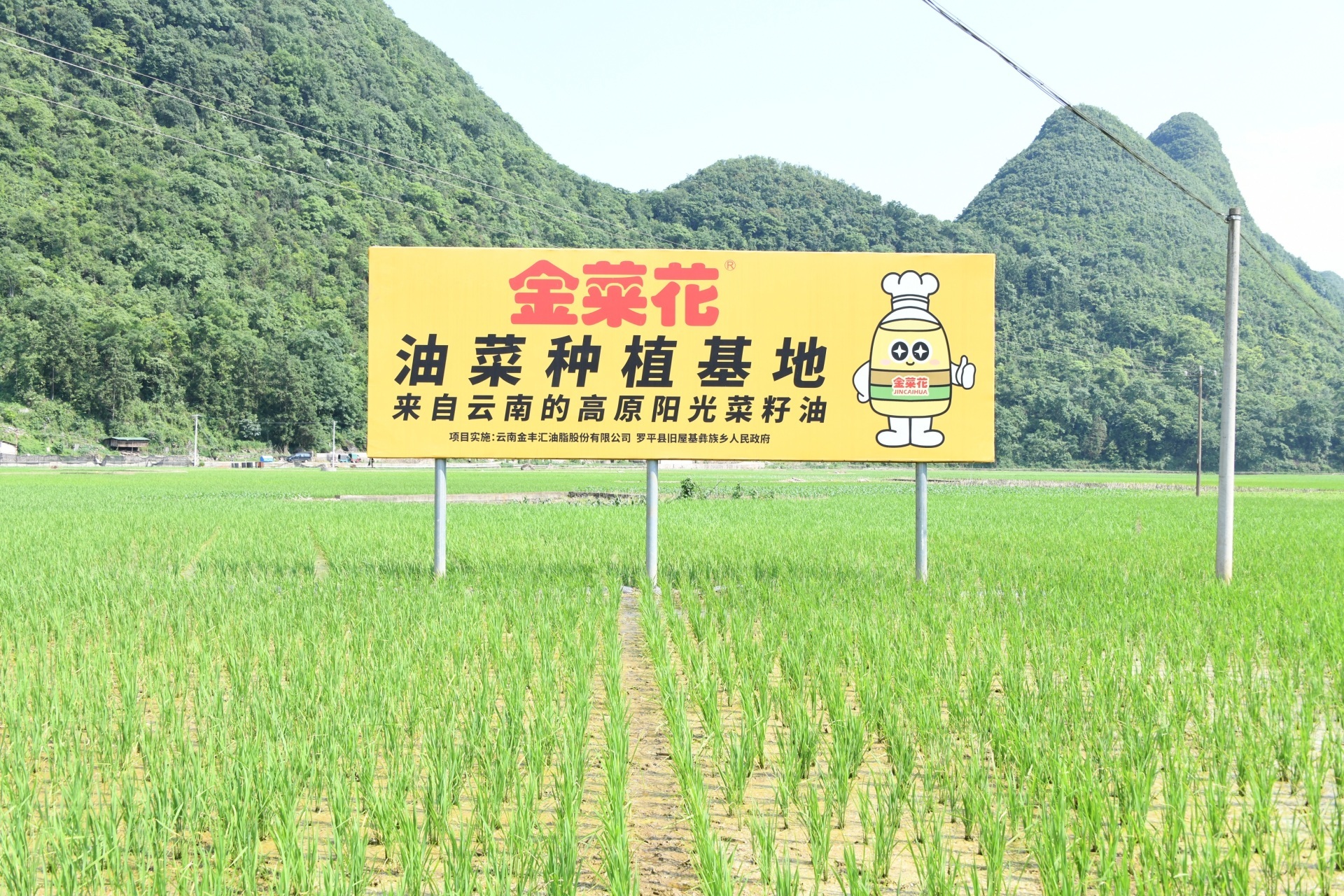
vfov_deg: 36.9
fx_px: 1344
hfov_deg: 53.1
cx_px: 672
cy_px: 448
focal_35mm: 36
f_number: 9
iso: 640
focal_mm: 36
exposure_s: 1/320
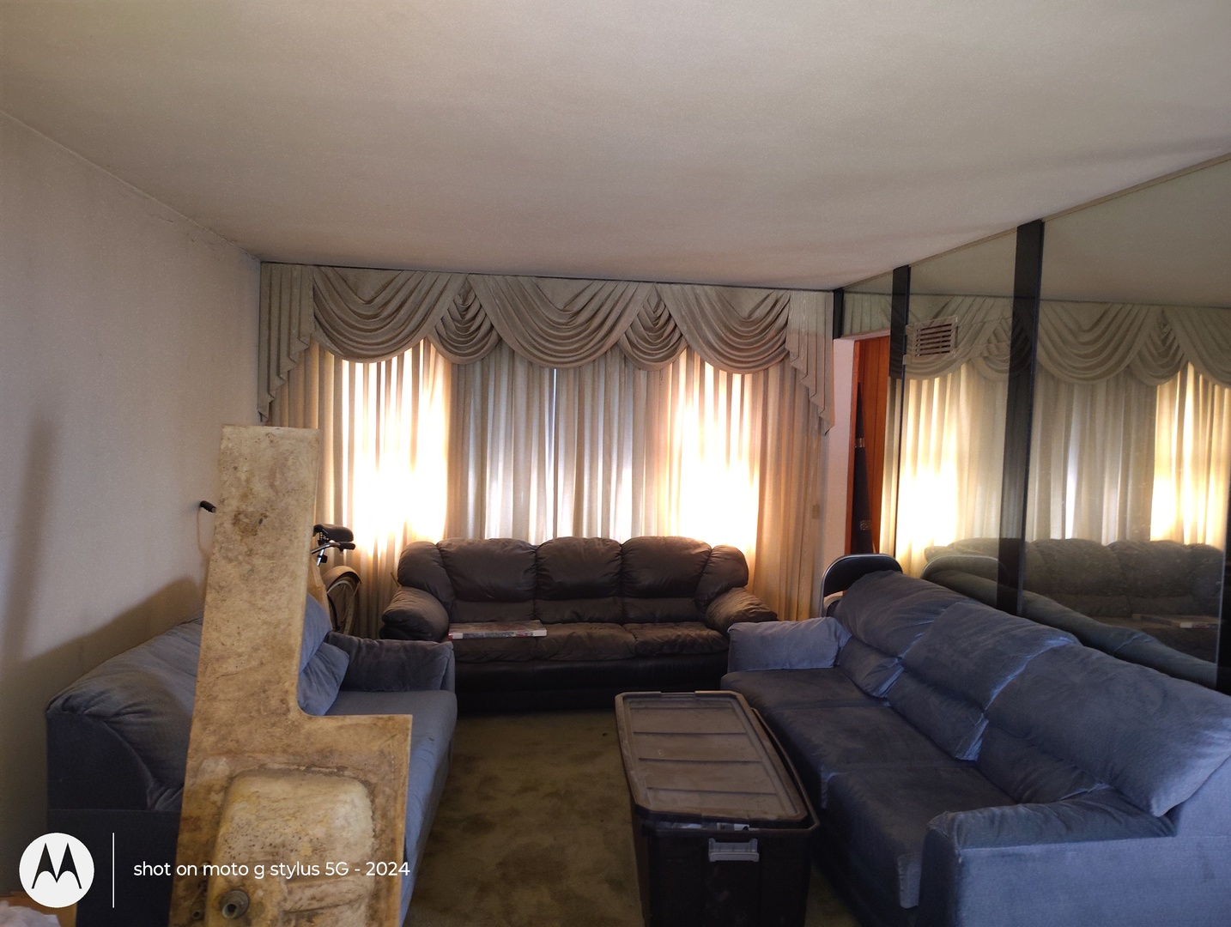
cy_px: 464
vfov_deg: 56.9
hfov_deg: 71.5
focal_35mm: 24
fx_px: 855
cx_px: 616
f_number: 1.8
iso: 1666
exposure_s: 1/40
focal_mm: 5.56
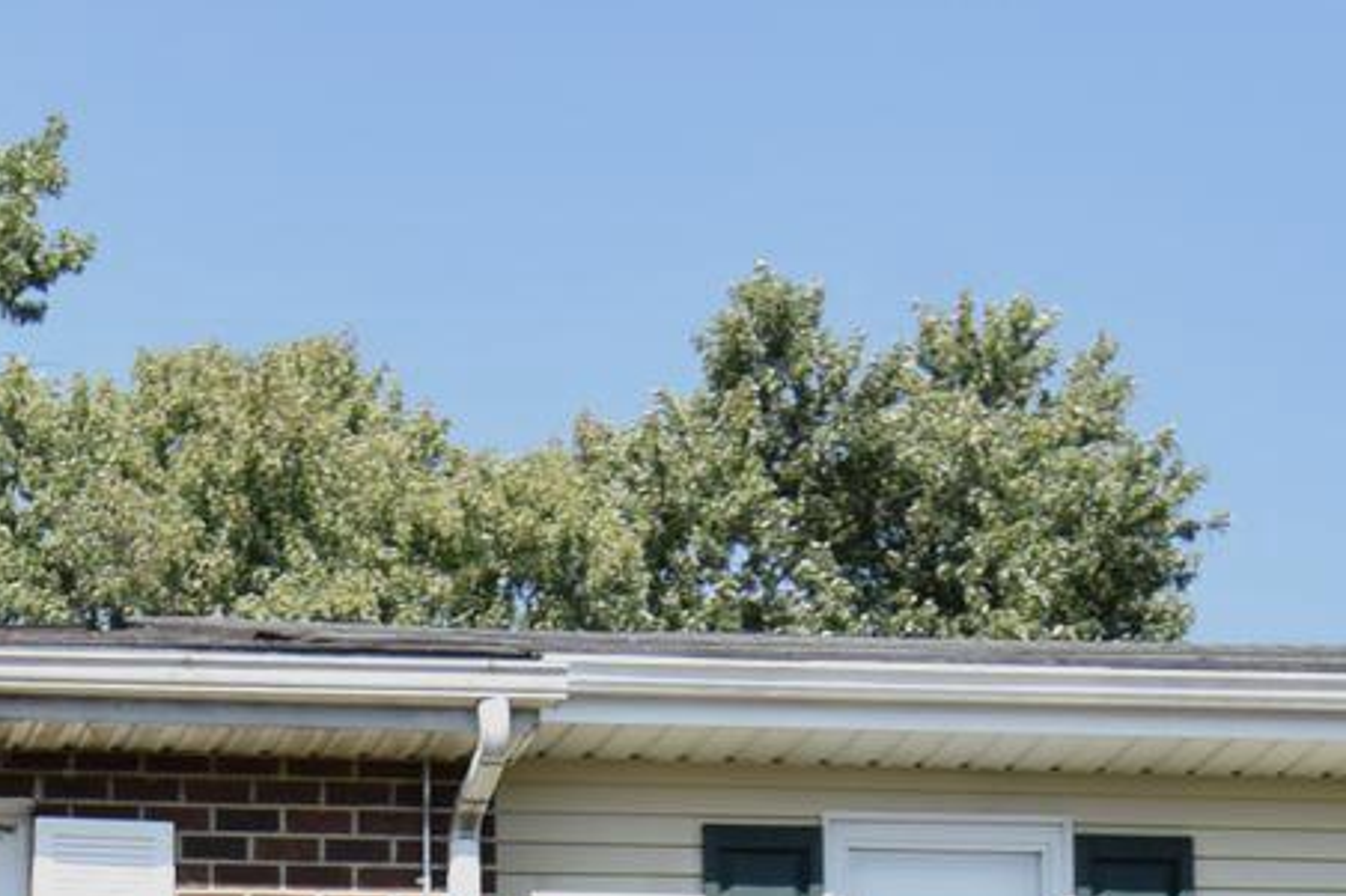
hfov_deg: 14.6
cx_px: -295
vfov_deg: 9.4
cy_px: 1874
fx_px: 5083
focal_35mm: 136
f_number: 8
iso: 100
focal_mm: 20
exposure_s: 1/200
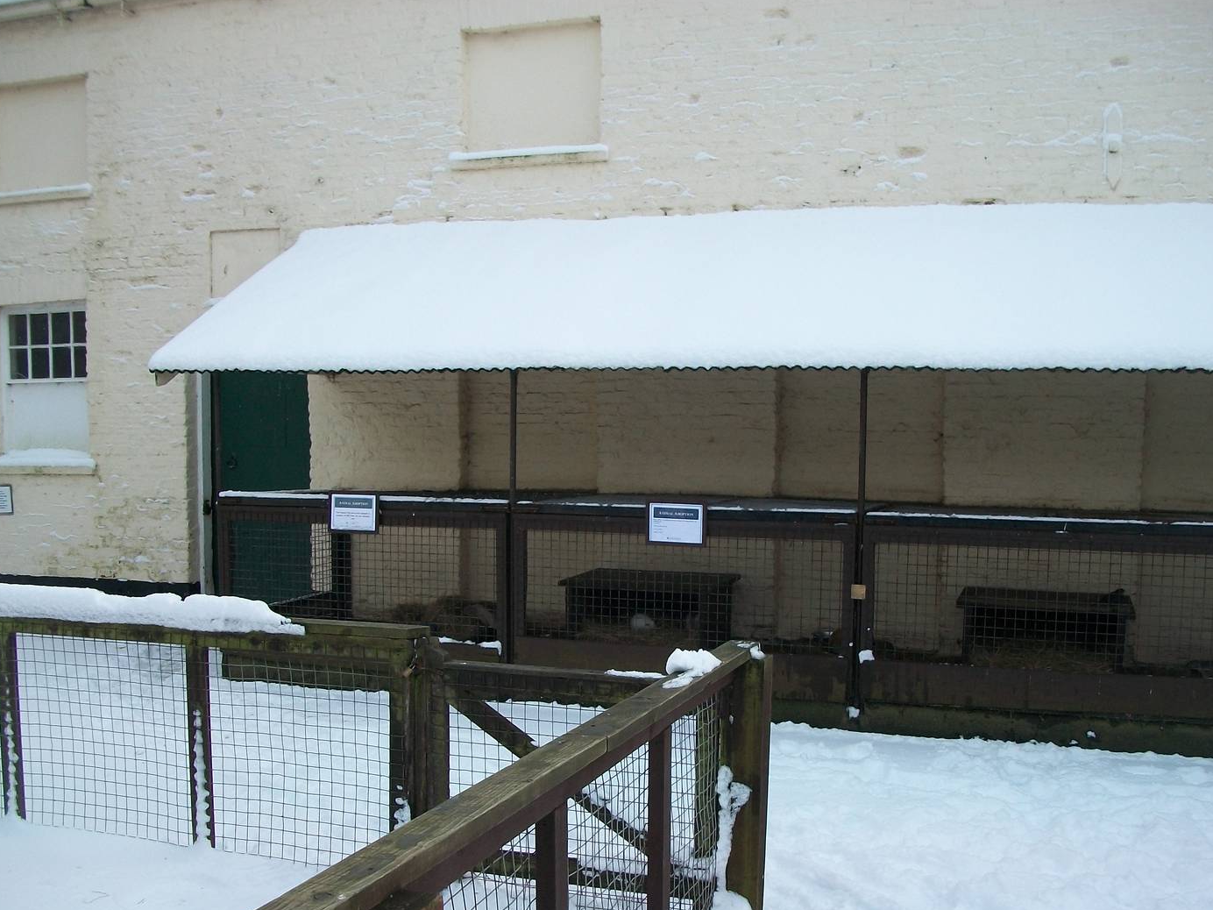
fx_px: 1297
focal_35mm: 37
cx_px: 618
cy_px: 507
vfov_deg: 38.6
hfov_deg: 50.1
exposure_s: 1/160
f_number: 2.9
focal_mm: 5.7
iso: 80
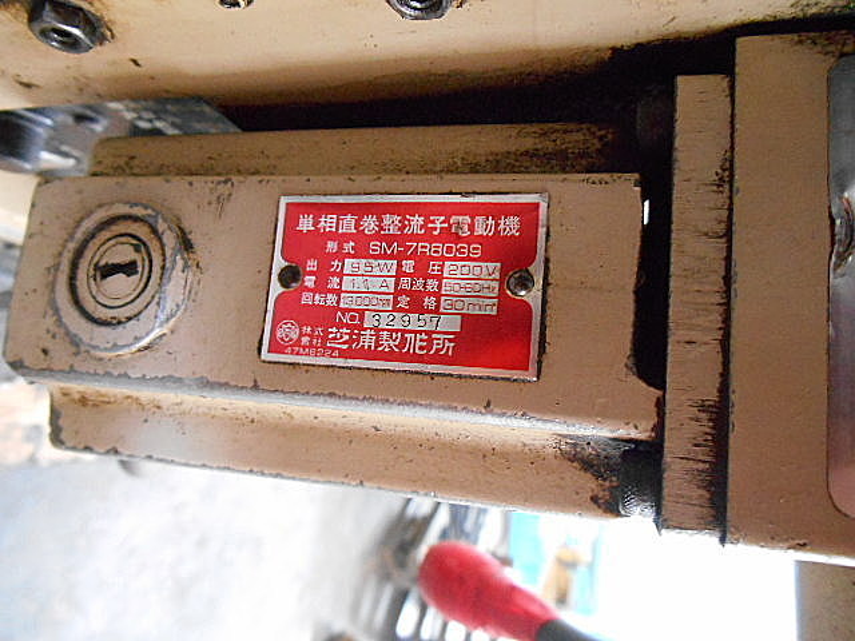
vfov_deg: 53.1
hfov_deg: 67.3
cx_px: 428
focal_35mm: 26
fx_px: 642
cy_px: 320
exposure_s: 1/20
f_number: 3.4
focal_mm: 4.7
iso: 800
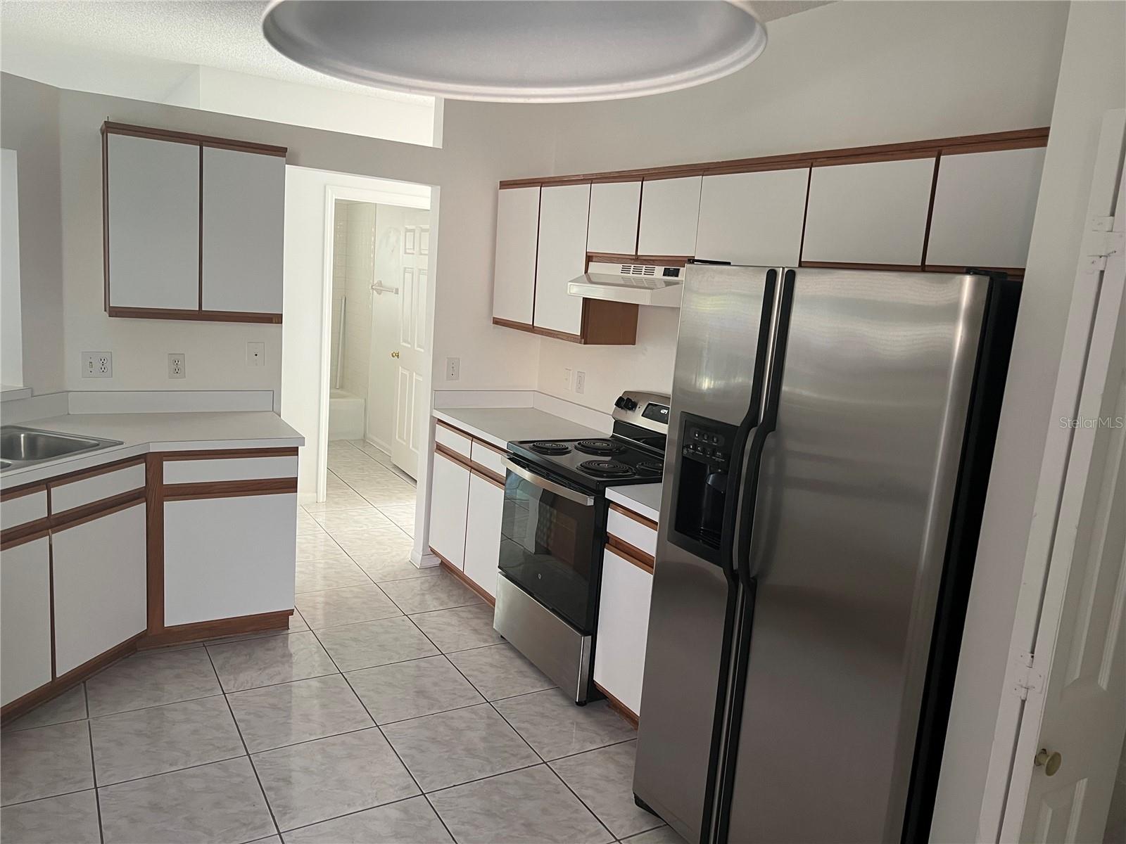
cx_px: 563
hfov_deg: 67.3
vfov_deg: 53.1
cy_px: 422
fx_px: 846
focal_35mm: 26
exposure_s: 1/70
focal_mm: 5.7
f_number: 1.5
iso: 125
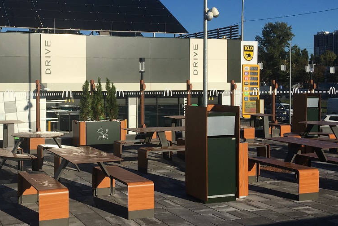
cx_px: 84
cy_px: 91
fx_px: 451
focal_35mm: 48
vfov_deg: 28.0
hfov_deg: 40.0
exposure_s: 1/3497
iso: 25
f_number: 2.2
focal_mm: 4.15
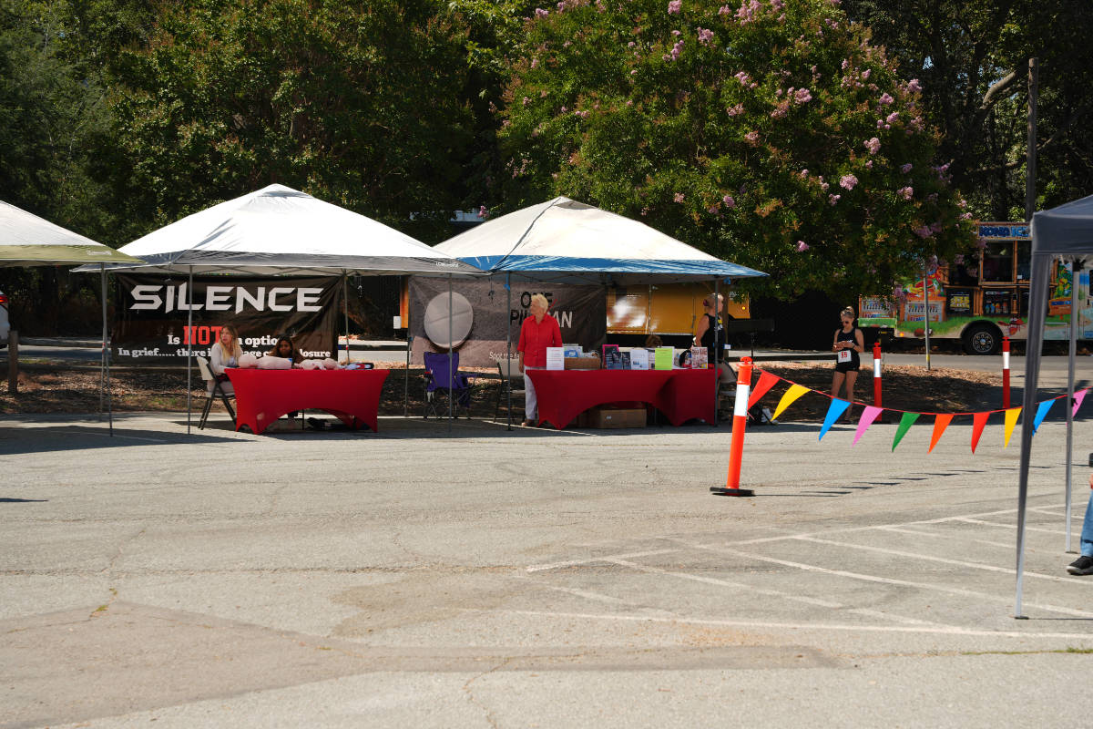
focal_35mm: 70
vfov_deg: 19.5
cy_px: 364
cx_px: 546
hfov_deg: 28.8
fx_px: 2125
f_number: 5.6
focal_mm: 70
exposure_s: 1/250
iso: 50
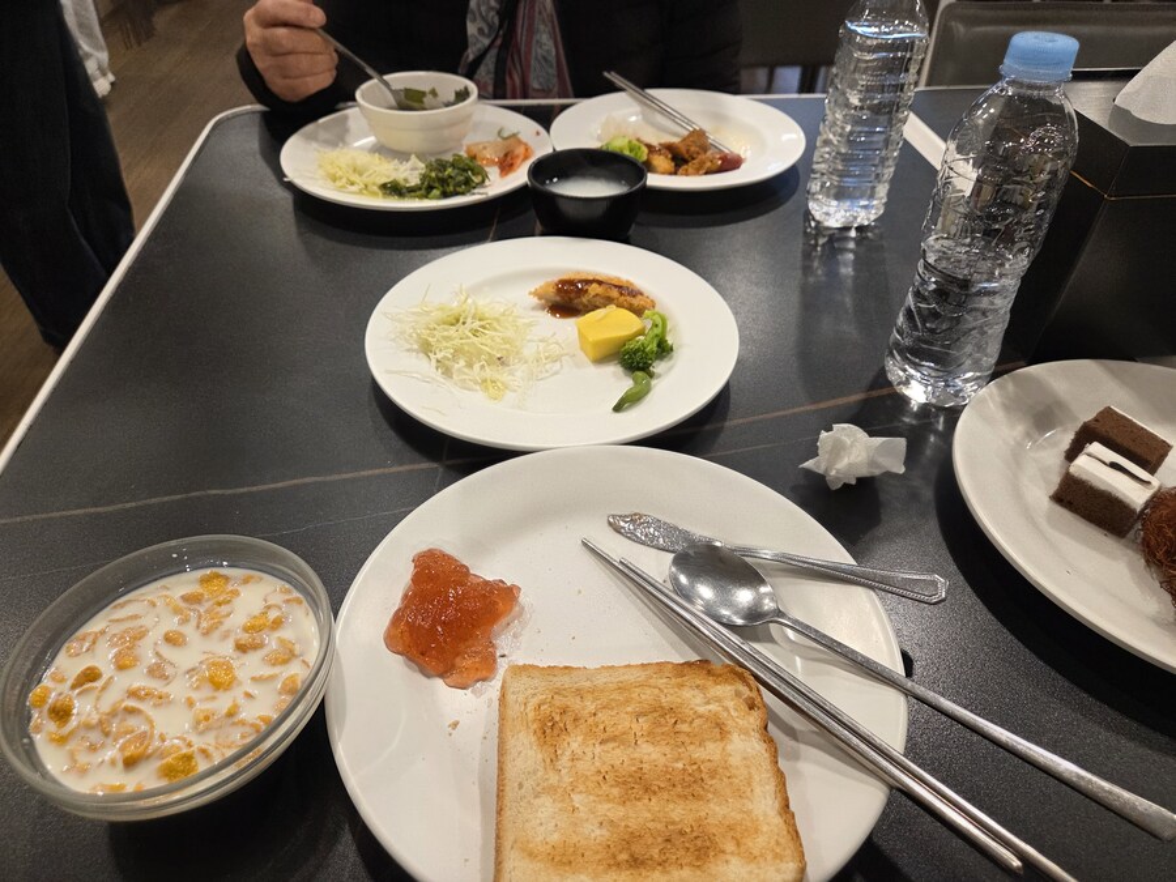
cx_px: 588
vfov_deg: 58.9
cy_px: 441
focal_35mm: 23
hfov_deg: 73.9
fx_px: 781
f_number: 1.8
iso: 200
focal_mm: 5.4
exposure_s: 1/120
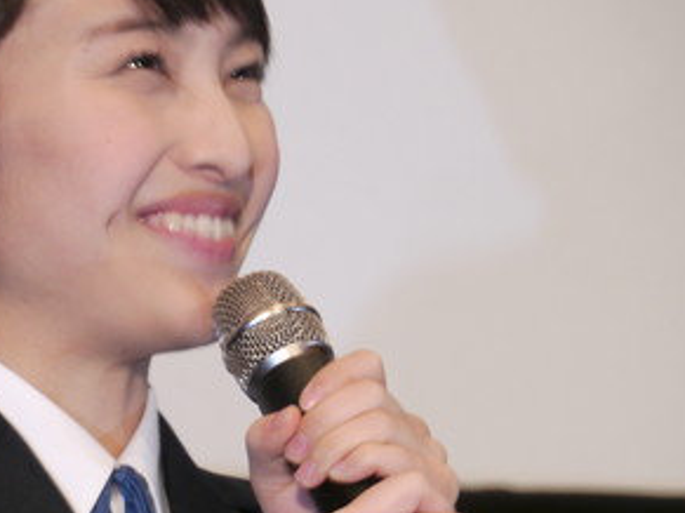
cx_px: 71
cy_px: 334
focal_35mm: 577
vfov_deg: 2.6
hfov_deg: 3.4
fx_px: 11413
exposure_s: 1/13
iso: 400
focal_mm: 140
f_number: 5.8
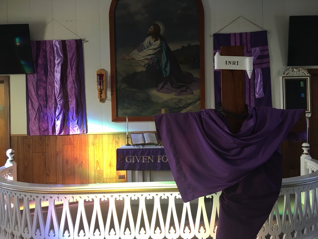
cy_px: 120
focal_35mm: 29
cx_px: 159
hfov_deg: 61.7
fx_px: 266
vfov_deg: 48.2
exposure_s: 1/30
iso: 40
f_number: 2.2
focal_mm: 4.15
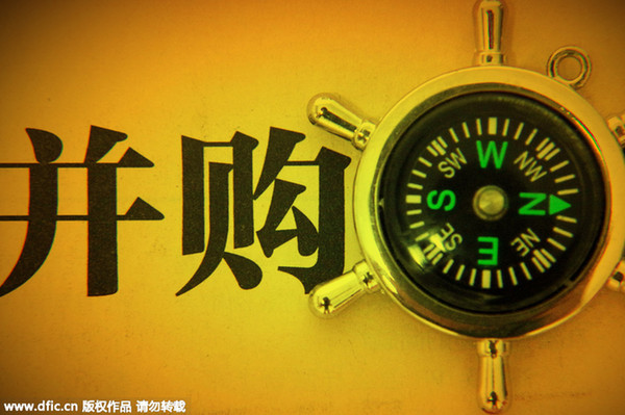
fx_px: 2030
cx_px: 312
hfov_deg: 17.5
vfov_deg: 11.7
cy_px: 208
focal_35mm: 117
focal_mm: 78
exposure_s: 1/80
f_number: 5.6
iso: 1600
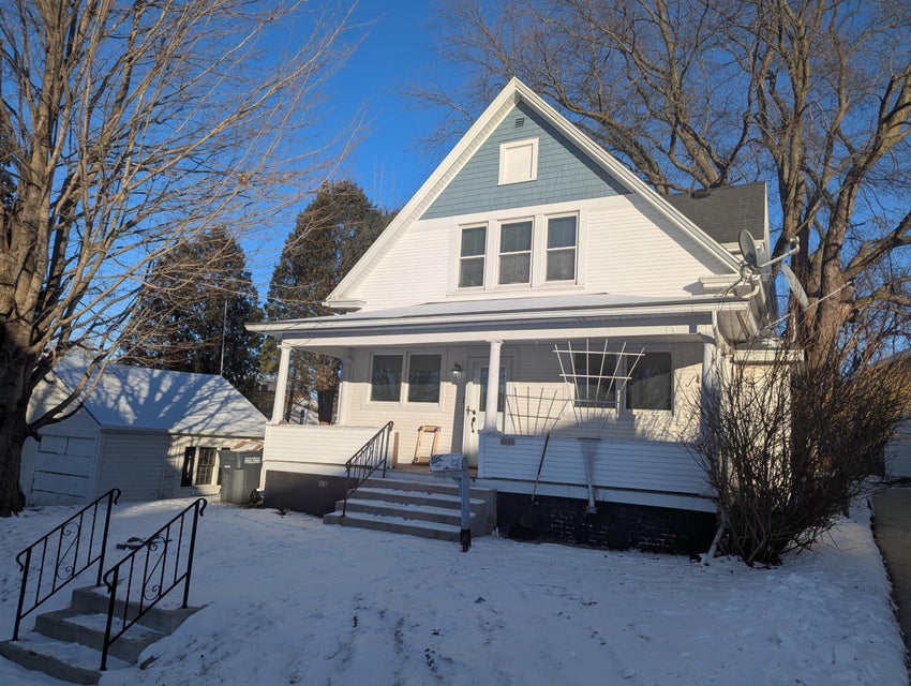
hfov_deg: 71.5
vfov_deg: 56.9
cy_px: 343
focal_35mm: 24
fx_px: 633
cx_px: 456
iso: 48
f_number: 1.85
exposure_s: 1/3145
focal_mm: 6.81
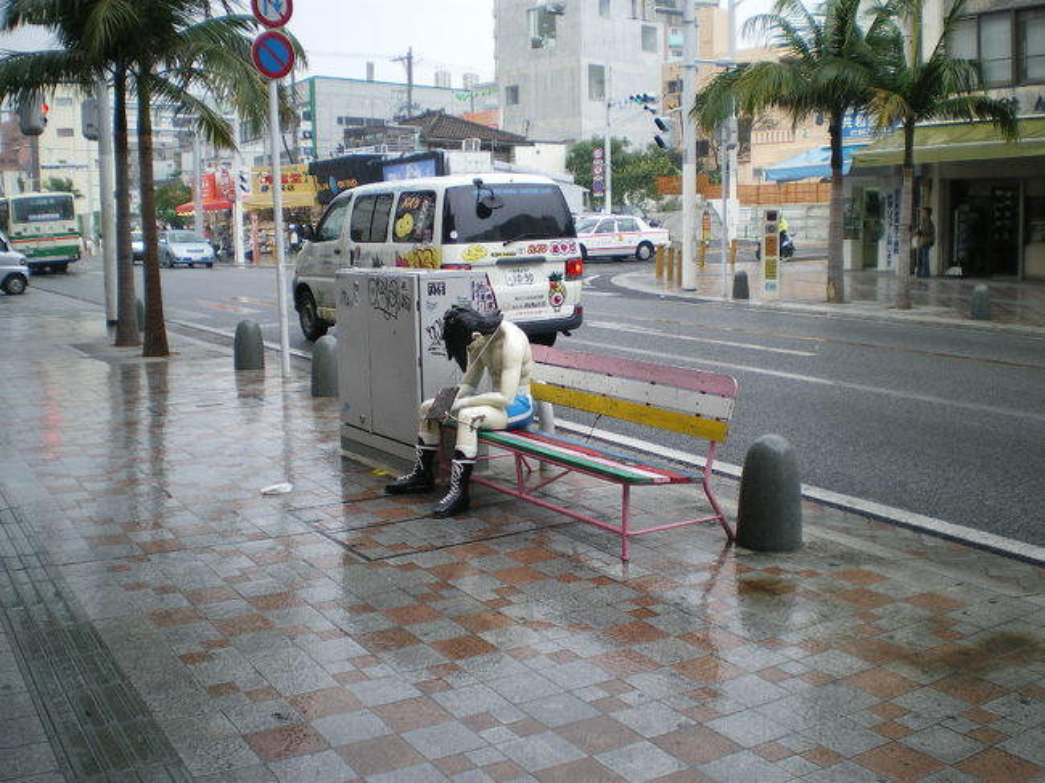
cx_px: 522
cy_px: 392
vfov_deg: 39.6
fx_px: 1086
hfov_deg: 51.4
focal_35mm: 36
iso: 50
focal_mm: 6.3
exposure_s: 1/80
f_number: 3.1
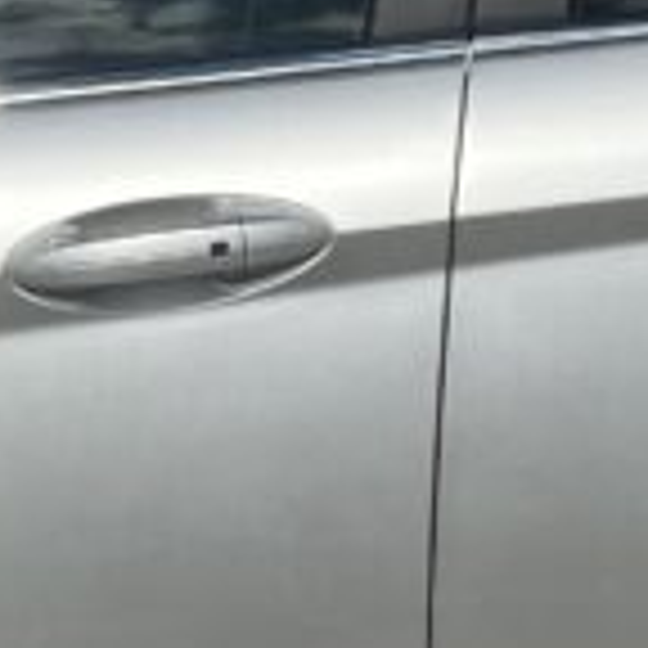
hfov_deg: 10.7
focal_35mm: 163
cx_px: 86
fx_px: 3452
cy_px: 423
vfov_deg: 10.7
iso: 50
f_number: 1.5
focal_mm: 5.7
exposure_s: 1/11364
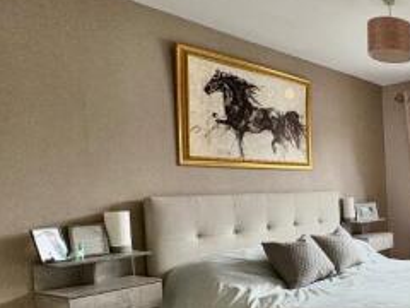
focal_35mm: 34
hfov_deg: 38.9
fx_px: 403
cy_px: 198
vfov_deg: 41.4
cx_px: 496
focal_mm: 2.22
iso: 250
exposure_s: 1/99
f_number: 2.2
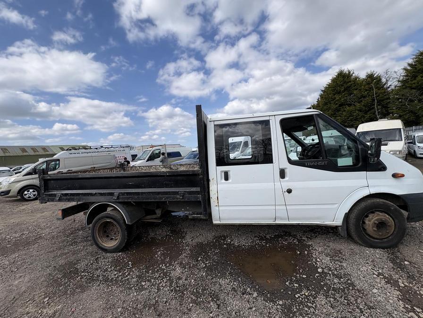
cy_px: 159
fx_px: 171
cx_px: 212
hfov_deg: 102.1
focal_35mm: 14
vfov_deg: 85.7
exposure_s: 1/2083
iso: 50
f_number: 2.2
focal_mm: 2.22
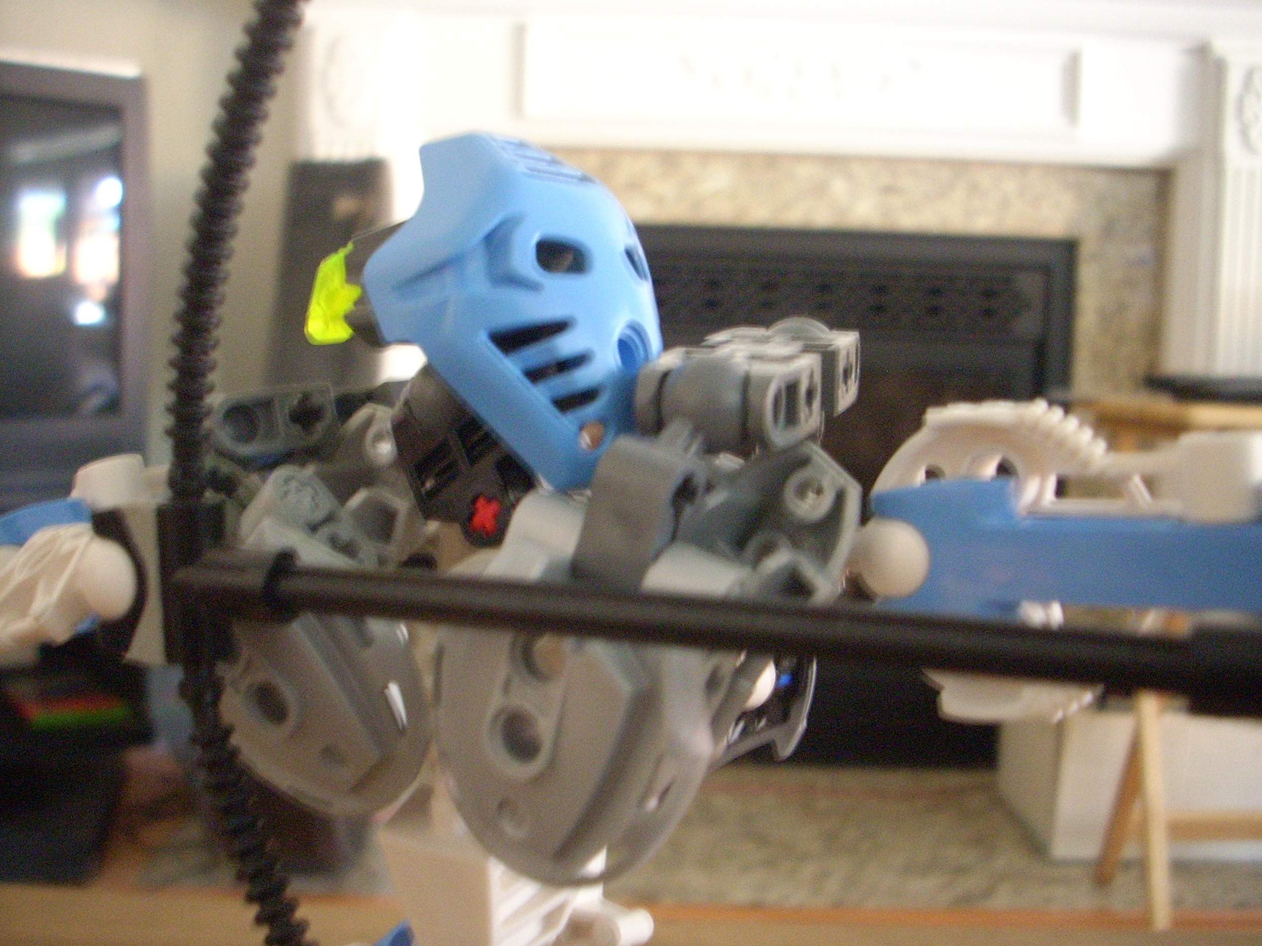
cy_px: 470
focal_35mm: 38
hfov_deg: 49.0
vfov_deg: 37.7
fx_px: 1385
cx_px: 639
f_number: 2.8
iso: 351
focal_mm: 6.2
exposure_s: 1/4
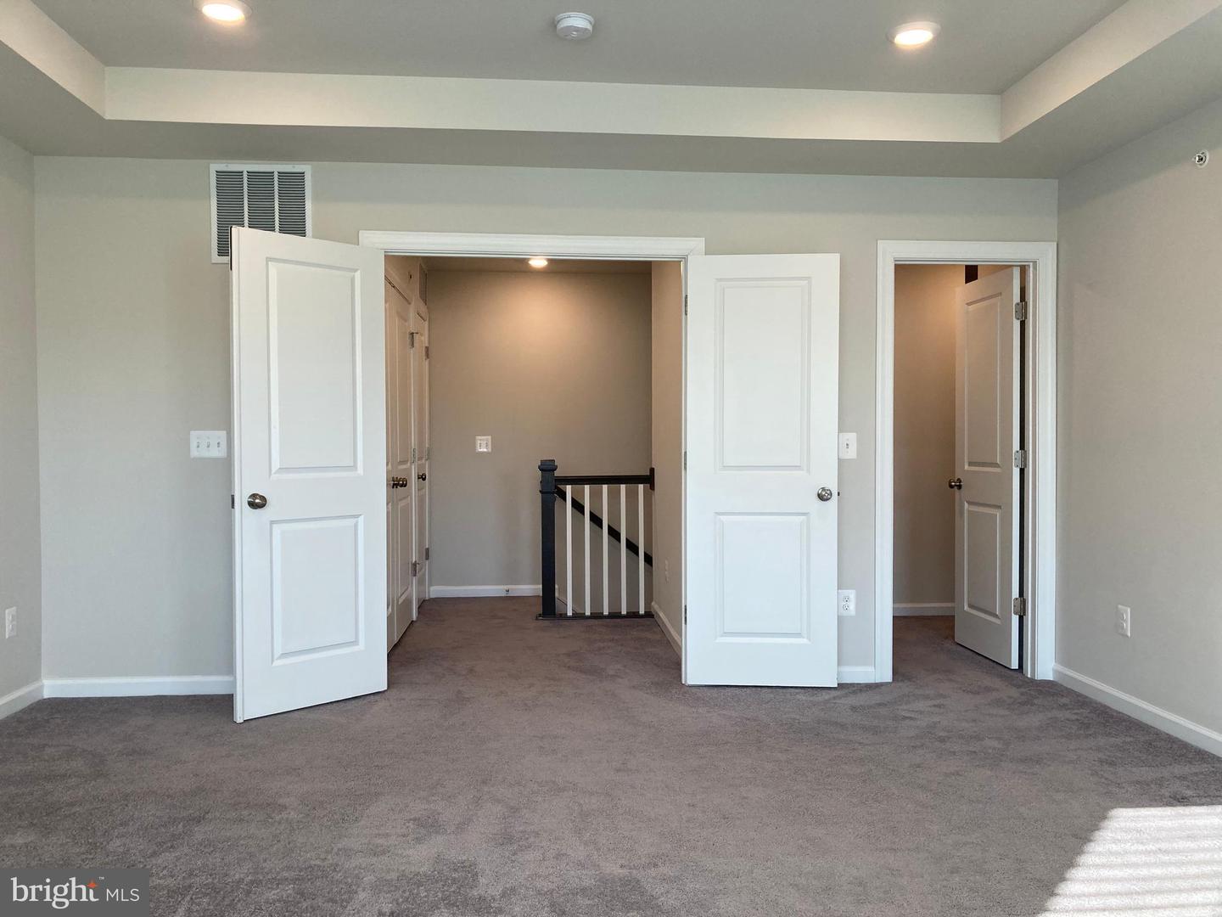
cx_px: 611
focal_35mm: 28
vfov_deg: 49.7
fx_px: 988
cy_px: 458
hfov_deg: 63.4
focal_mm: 3.99
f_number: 1.8
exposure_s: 1/120
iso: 64
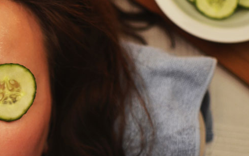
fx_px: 733
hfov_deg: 18.9
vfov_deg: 12.1
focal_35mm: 108
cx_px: 15
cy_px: 120
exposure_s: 1/13
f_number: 1.8
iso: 400
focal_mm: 35
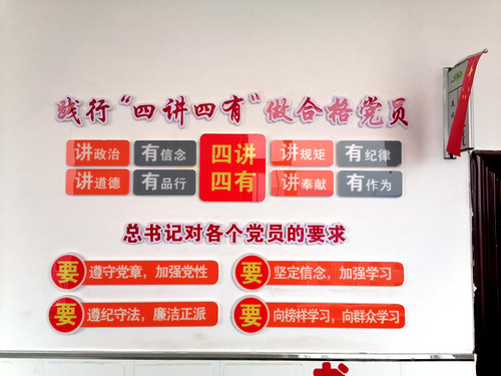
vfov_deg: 51.4
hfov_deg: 65.3
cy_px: 188
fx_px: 391
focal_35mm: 27
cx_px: 250
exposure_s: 1/162
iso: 50
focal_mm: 5.3
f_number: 1.8
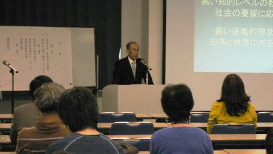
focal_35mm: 115
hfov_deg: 18.6
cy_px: 78
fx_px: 833
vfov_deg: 10.5
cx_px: 136
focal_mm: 17.4
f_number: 5
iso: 400
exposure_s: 1/60
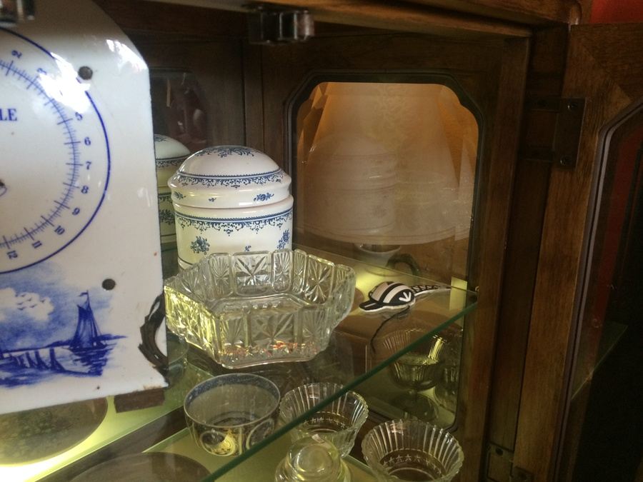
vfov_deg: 46.8
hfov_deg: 60.0
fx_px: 557
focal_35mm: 30
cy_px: 241
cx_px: 322
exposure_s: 1/30
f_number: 2.2
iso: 125
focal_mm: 4.12
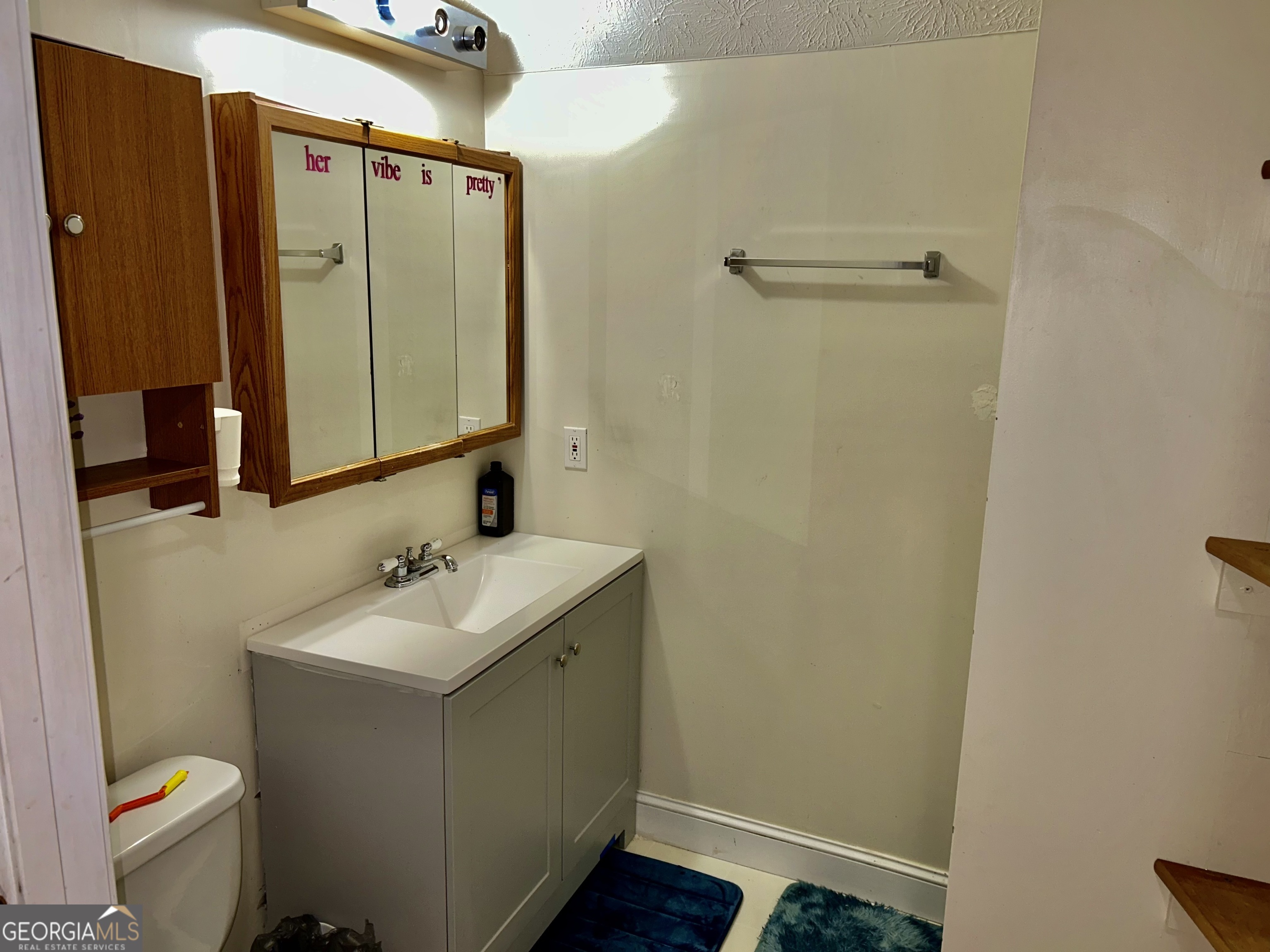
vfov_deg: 53.1
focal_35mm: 26
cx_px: 635
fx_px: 954
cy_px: 476
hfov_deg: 67.3
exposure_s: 1/32
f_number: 1.5
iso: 40
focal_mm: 5.7
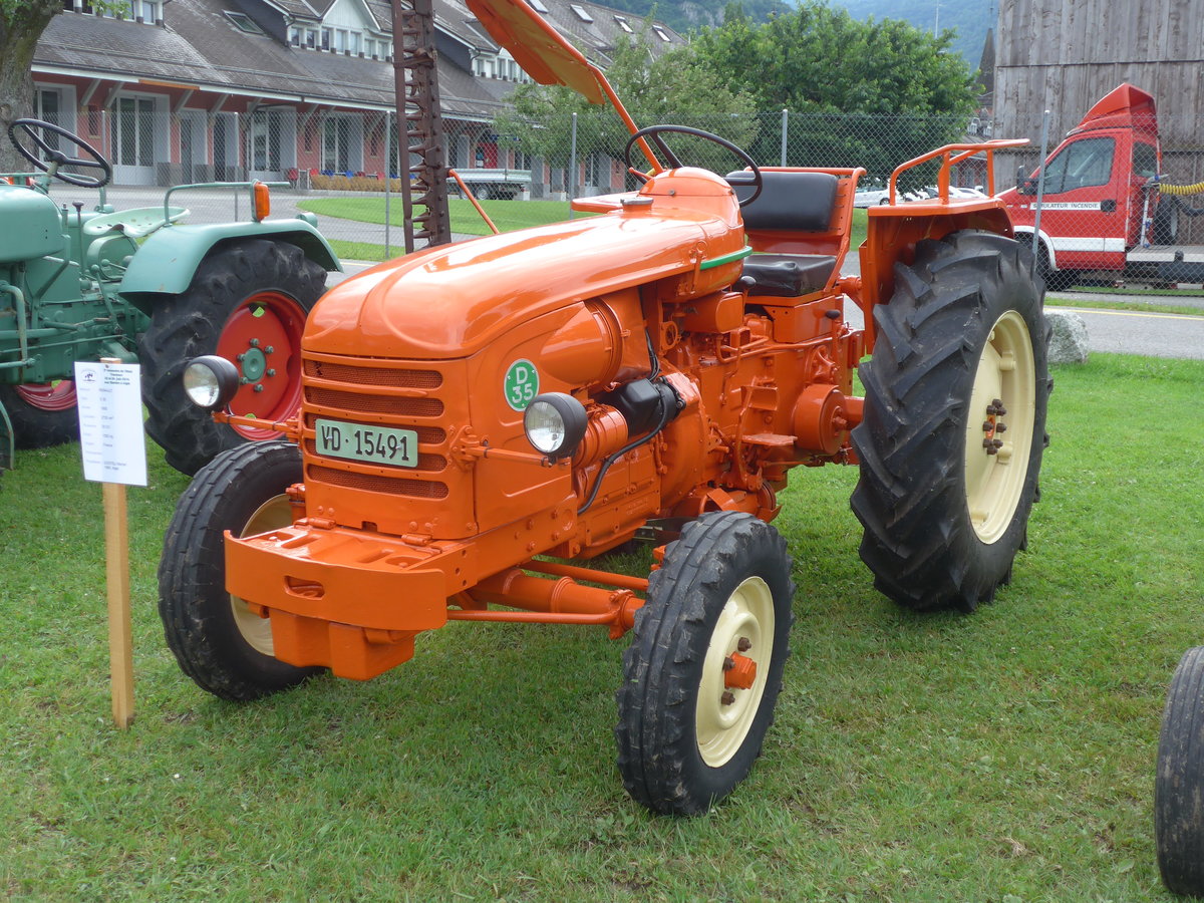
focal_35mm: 44
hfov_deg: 42.9
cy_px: 452
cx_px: 602
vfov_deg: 32.9
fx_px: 1530
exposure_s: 1/320
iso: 80
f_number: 2.8
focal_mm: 9
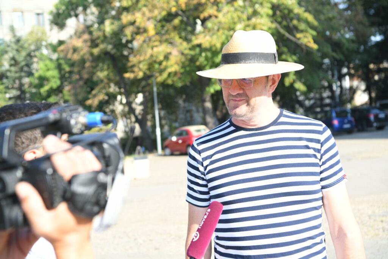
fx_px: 539
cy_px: 130
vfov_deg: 27.0
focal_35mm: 50
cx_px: 194
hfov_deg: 39.6
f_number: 4
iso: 200
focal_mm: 50
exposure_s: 1/400
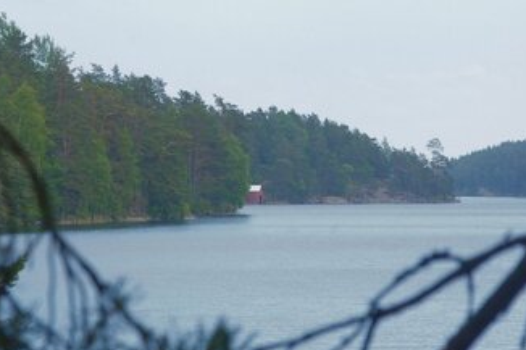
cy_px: 144
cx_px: 287
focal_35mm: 254
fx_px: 3709
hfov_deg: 8.1
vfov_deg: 5.4
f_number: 14
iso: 400
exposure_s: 1/60
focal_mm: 120
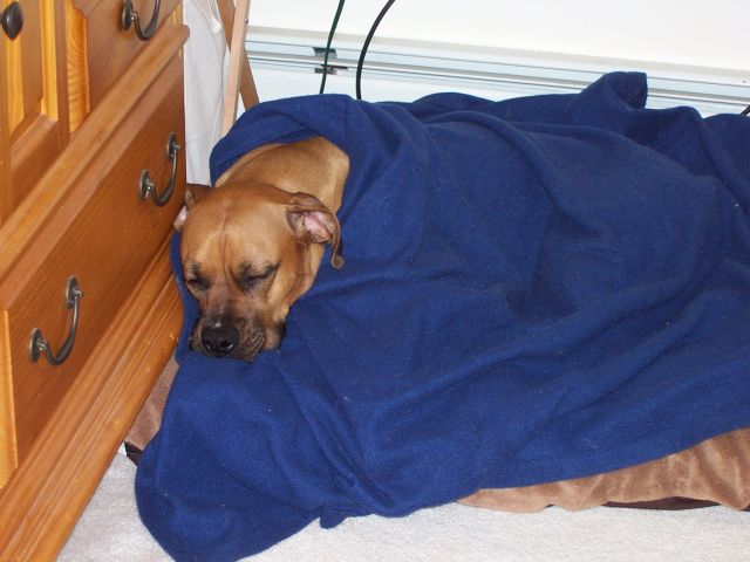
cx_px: 375
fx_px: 2210
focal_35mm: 102
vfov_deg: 14.5
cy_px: 281
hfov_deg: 19.3
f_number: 4
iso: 140
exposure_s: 1/60
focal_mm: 17.5
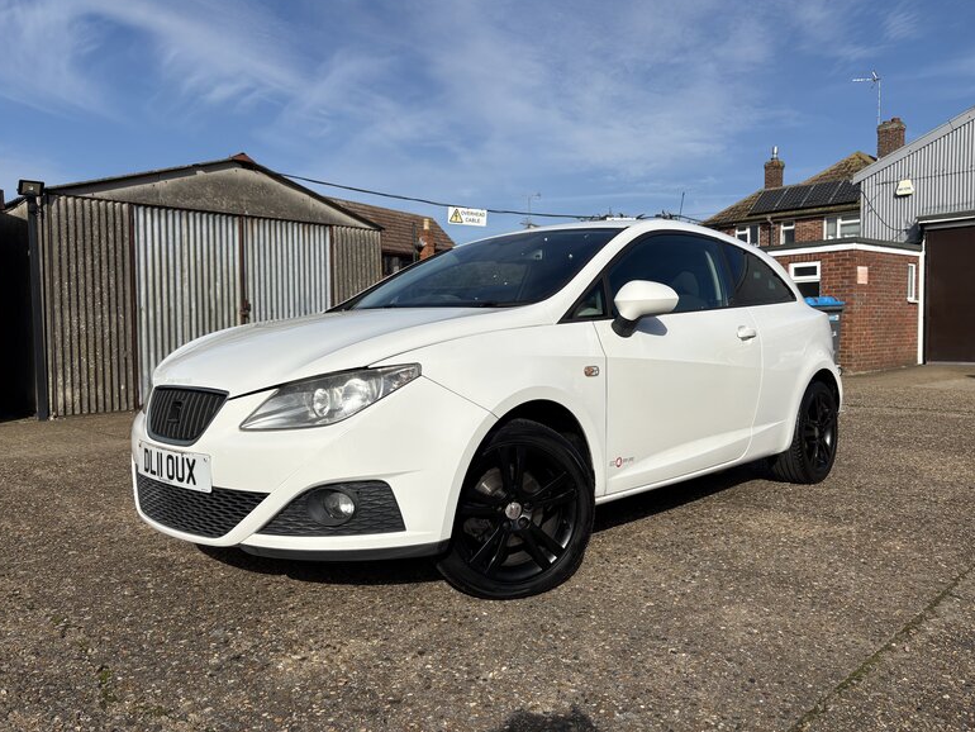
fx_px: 761
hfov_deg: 65.3
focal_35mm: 27
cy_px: 362
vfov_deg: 51.4
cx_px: 491
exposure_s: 1/6993
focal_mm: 5.96
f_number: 1.6
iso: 50
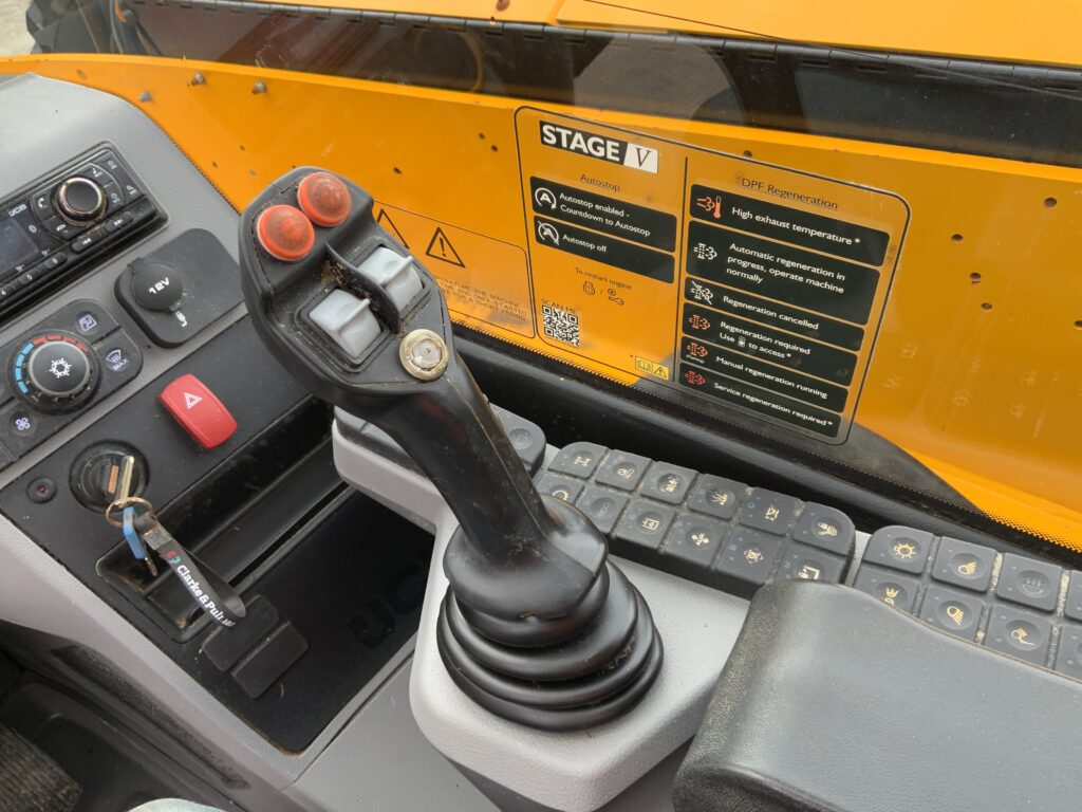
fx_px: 906
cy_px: 406
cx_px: 541
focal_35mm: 29
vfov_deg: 48.2
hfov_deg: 61.7
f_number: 1.8
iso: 20
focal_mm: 3
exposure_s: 1/122
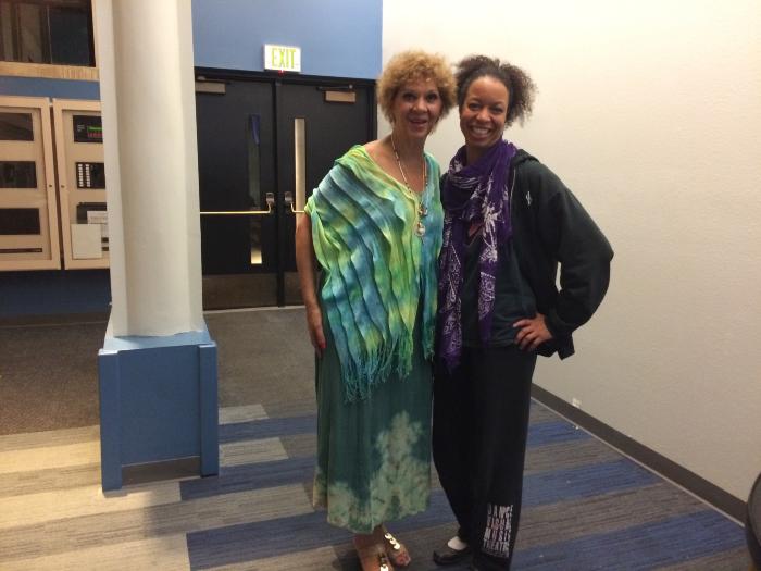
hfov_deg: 61.7
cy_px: 286
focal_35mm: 29
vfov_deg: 48.2
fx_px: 638
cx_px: 380
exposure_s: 1/15
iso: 400
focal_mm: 4.15
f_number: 2.2
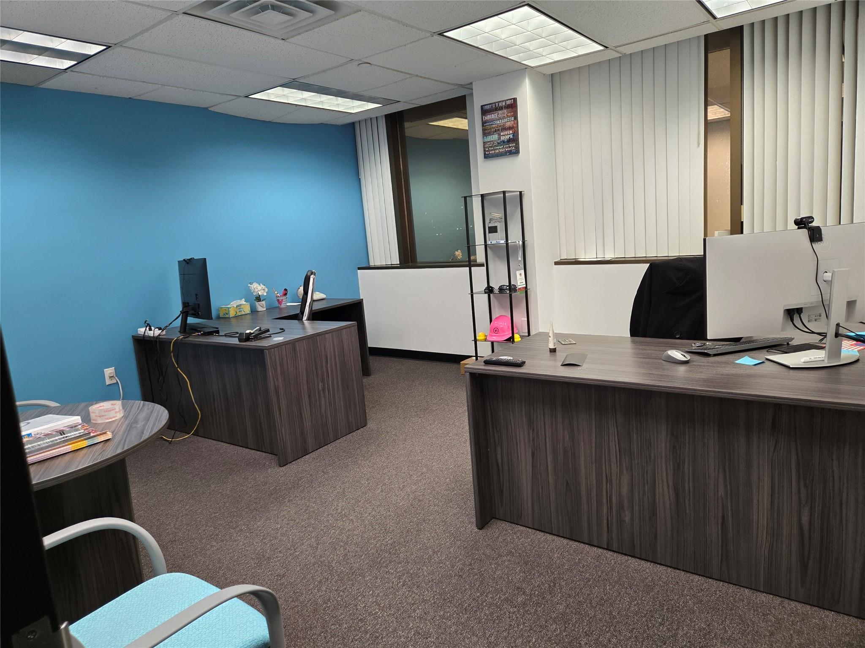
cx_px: 432
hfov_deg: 73.9
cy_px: 324
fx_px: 575
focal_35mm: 23
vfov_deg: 58.9
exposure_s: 1/120
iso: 320
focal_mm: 5.4
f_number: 1.8
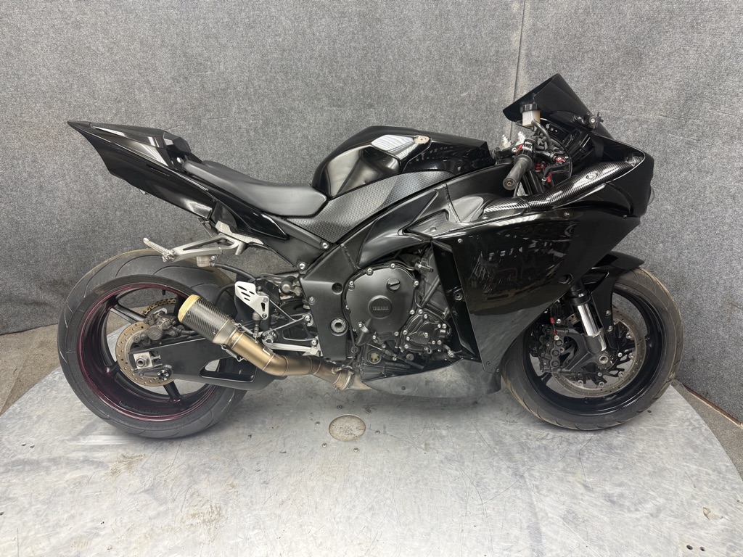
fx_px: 515
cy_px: 278
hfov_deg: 71.6
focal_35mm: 24
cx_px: 372
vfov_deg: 56.8
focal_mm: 6.76
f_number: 1.78
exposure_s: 1/60
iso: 125
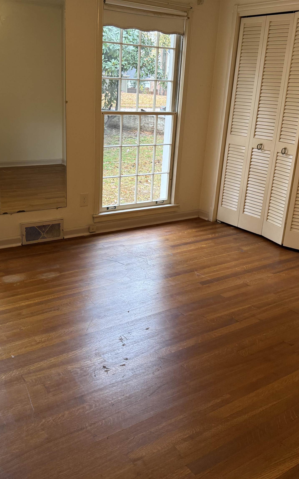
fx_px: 443
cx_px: 134
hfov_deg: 37.2
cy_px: 240
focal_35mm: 34
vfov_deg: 56.7
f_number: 1.78
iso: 160
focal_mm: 6.76
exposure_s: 1/120
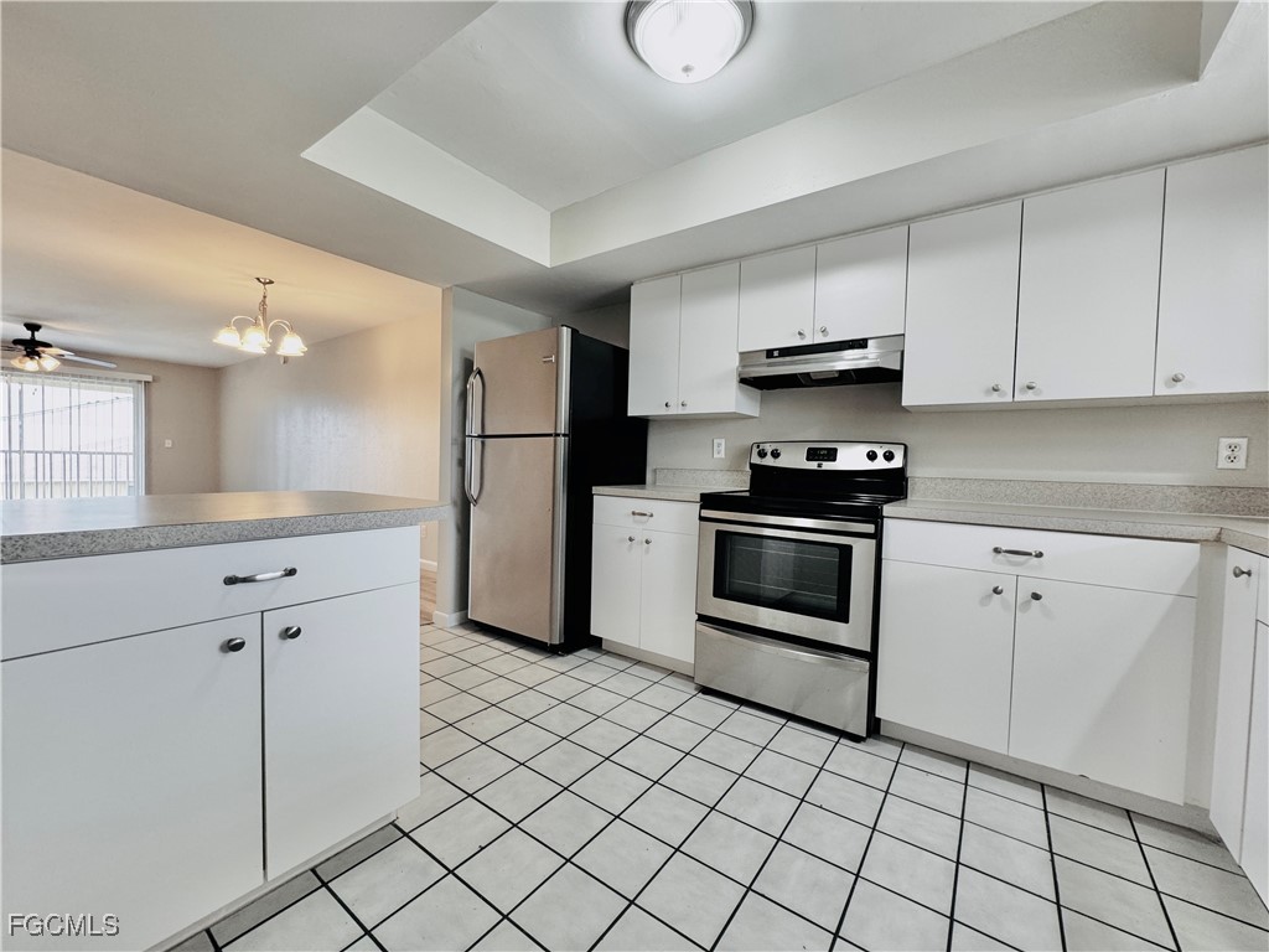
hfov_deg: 102.1
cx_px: 634
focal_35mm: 14
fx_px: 513
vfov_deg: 85.7
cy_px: 476
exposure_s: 1/60
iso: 160
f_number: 2.2
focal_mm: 2.22
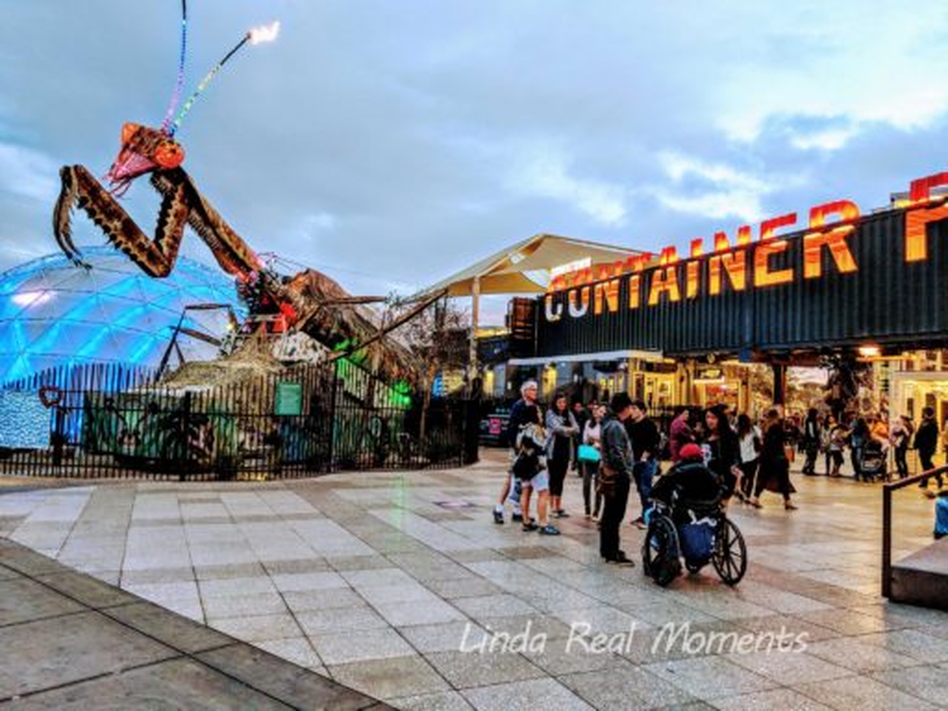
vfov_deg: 51.4
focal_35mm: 27
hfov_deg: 65.3
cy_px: 356
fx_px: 739
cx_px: 474
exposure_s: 1/60
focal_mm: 4.44
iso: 239
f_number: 1.8
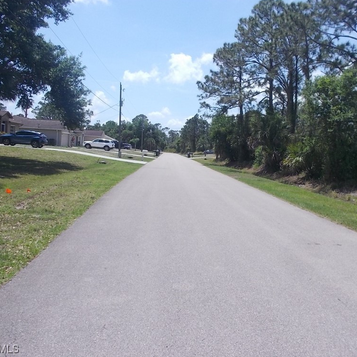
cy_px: 177
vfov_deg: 47.2
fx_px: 408
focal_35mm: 35
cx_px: 204
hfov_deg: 47.1
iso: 80
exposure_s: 1/800
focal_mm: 4.1
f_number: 3.3
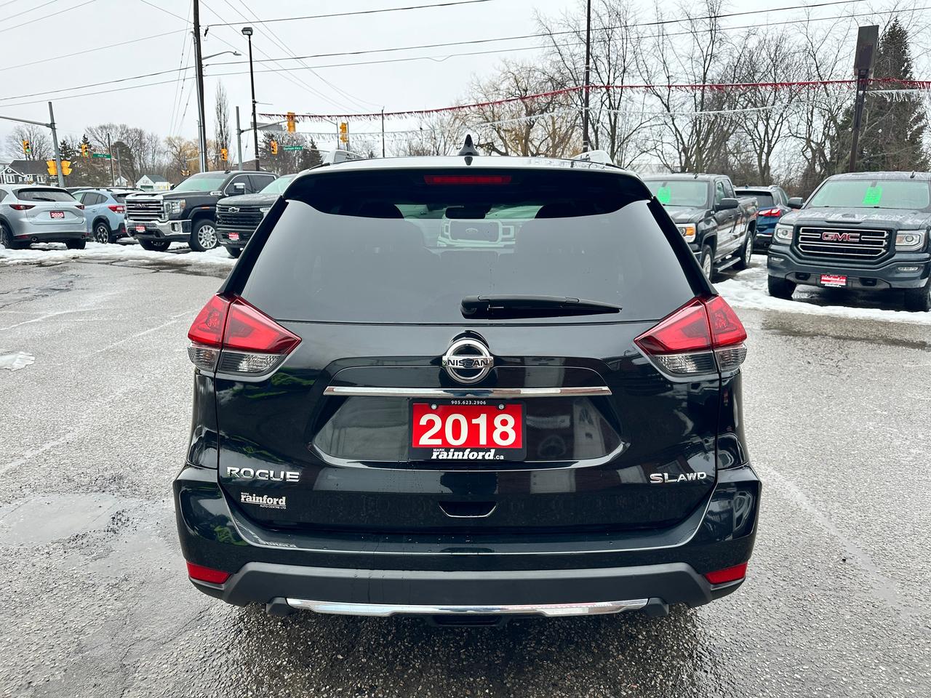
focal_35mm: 24
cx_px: 466
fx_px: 645
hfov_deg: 71.6
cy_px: 349
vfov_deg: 56.8
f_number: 1.78
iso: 64
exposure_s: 1/121
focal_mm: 6.86
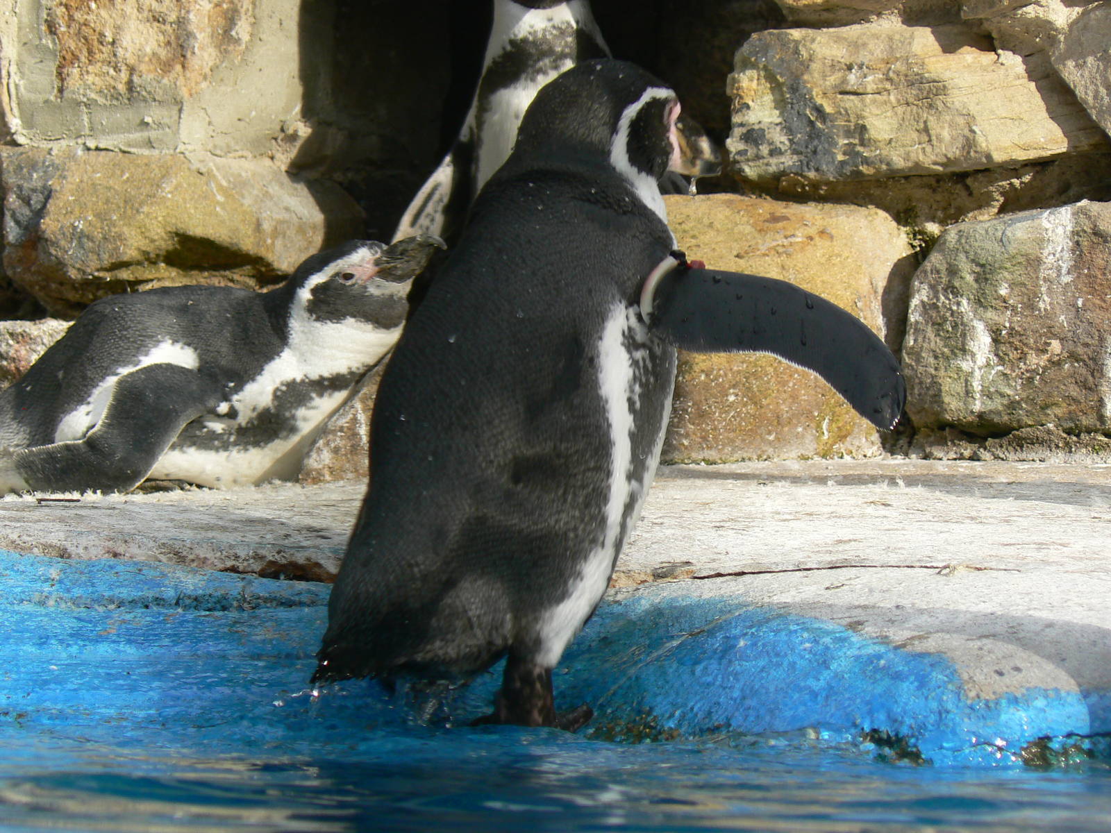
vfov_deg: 5.5
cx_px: 556
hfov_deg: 7.4
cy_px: 416
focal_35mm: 268
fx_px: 8601
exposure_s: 1/250
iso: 80
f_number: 5.6
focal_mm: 44.7
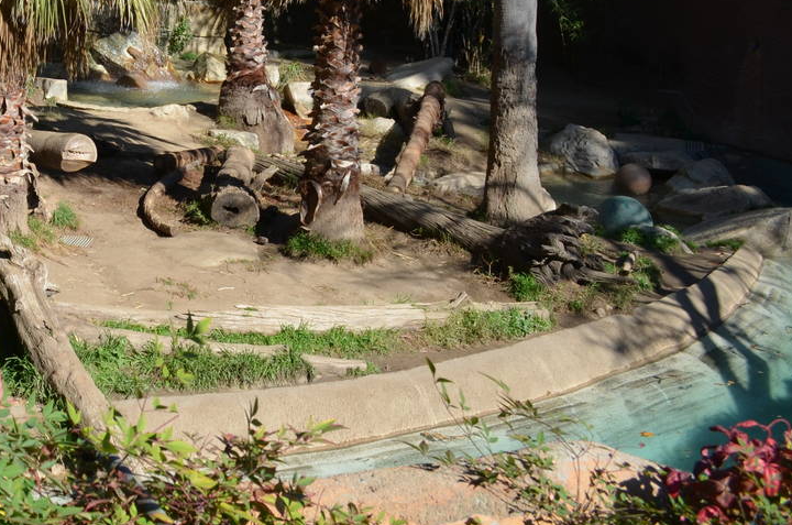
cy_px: -14
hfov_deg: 30.2
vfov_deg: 21.6
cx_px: -64
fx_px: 1317
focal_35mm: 60
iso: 125
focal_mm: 18
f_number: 8
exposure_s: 1/250
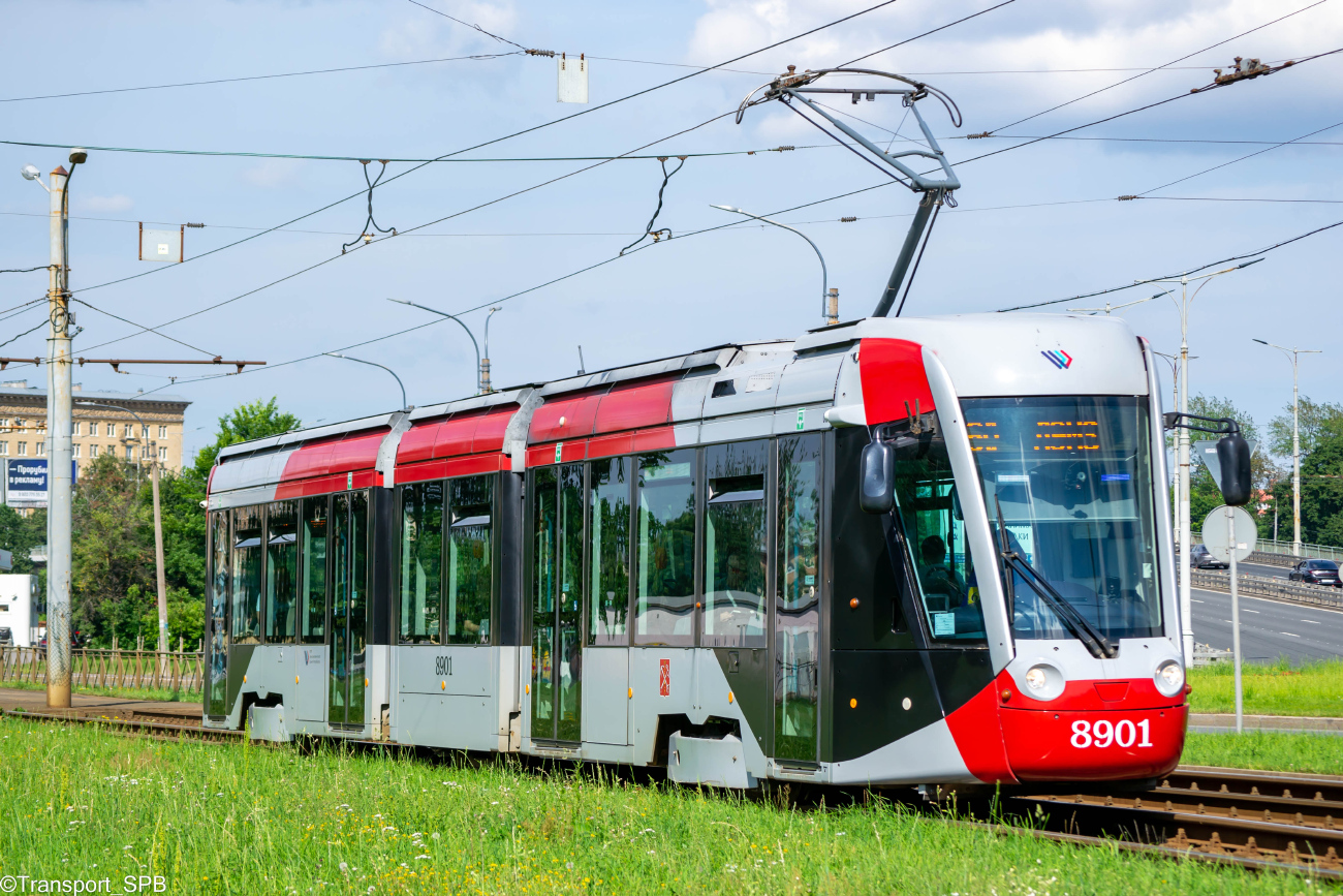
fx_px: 4197
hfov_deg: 18.2
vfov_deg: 12.2
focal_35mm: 112
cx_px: 672
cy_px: 448
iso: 100
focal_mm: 75
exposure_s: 1/400
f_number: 6.3
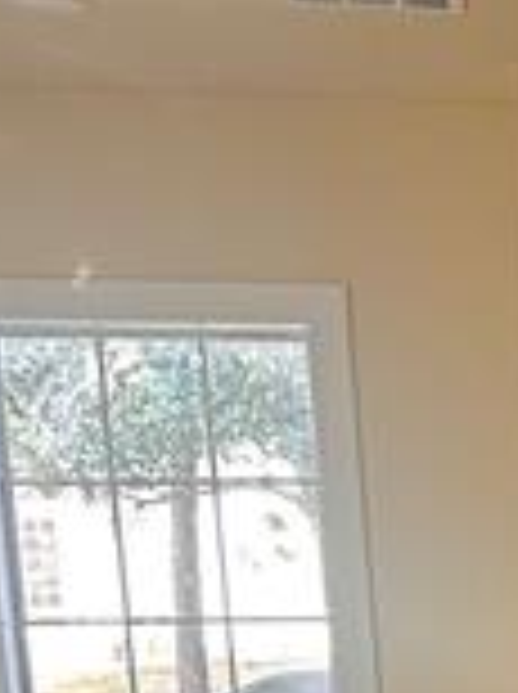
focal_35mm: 120
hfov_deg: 11.0
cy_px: 1215
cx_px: 1081
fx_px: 2401
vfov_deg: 14.6
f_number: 1.78
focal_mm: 6.86
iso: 200
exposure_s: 1/120
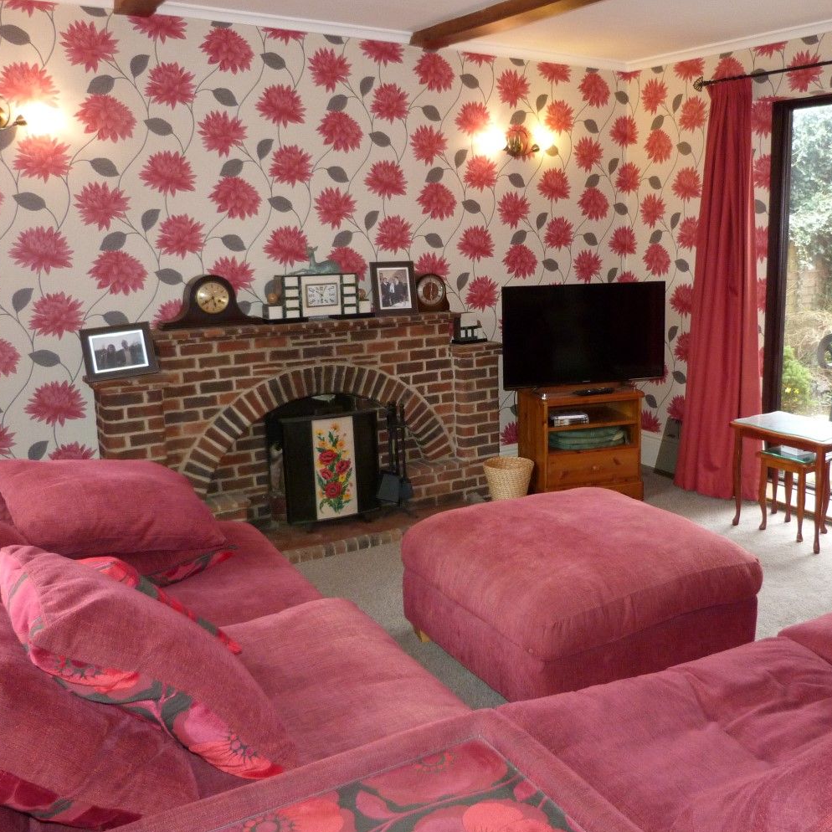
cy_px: 398
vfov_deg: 51.1
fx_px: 870
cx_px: 537
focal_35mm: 32
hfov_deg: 50.4
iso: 200
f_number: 2.8
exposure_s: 1/60
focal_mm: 4.5
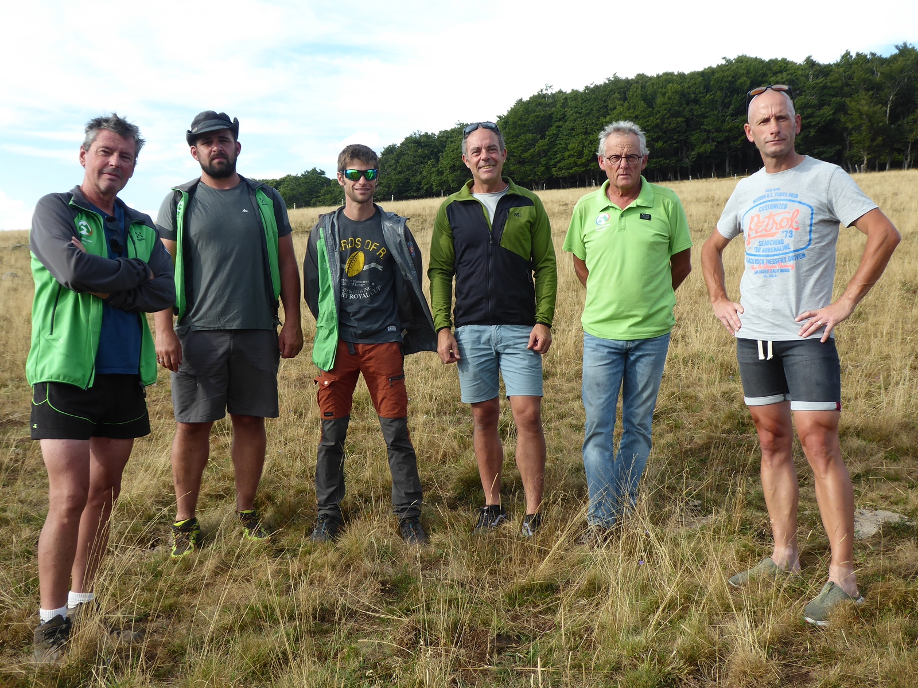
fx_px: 1034
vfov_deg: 36.8
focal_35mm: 39
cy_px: 344
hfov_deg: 47.9
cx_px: 459
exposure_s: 1/200
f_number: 3.7
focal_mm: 6.7
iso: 80
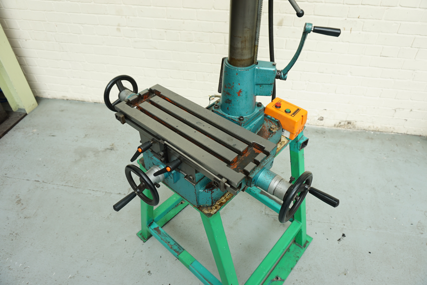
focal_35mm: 24
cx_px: 214
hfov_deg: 73.7
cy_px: 142
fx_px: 285
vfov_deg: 53.1
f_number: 4
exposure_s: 1/60
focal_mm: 16
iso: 100
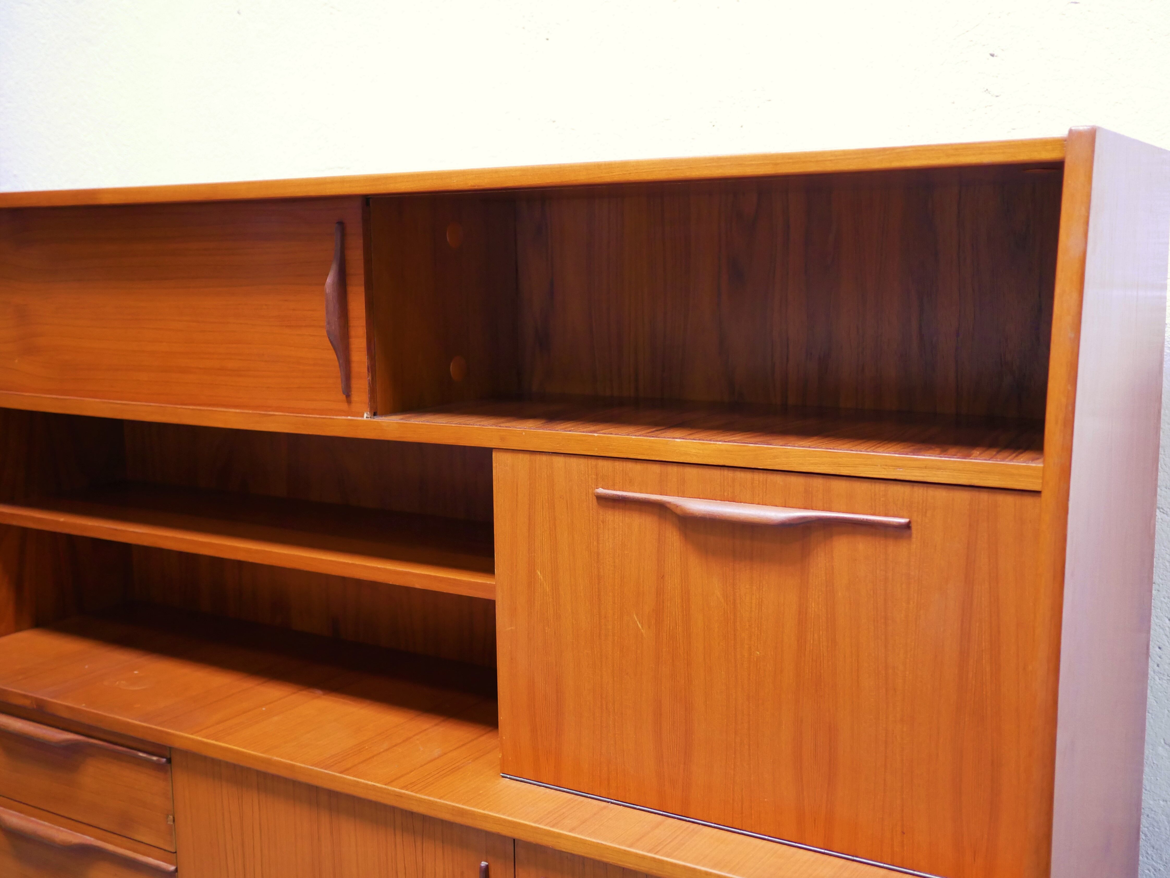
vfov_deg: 36.0
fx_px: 1353
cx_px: 585
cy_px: 439
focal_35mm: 40
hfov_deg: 46.8
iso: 1250
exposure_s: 1/60
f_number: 1.7
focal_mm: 20
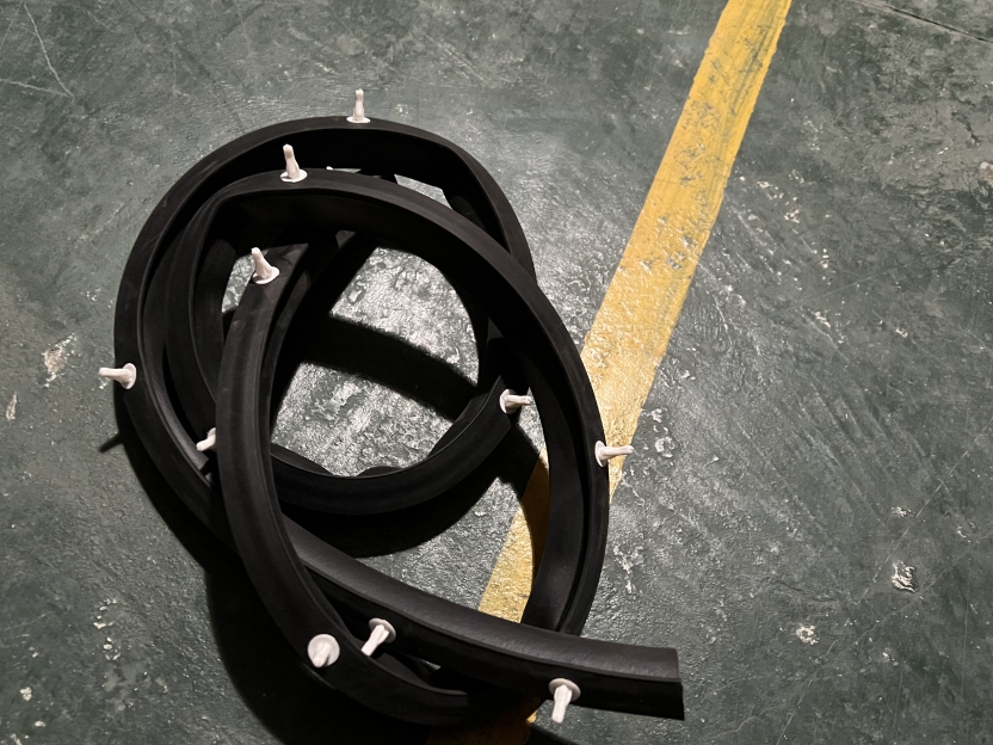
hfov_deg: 58.1
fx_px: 889
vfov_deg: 45.3
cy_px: 421
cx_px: 425
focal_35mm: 31
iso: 640
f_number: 1.5
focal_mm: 5.7
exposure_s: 1/32
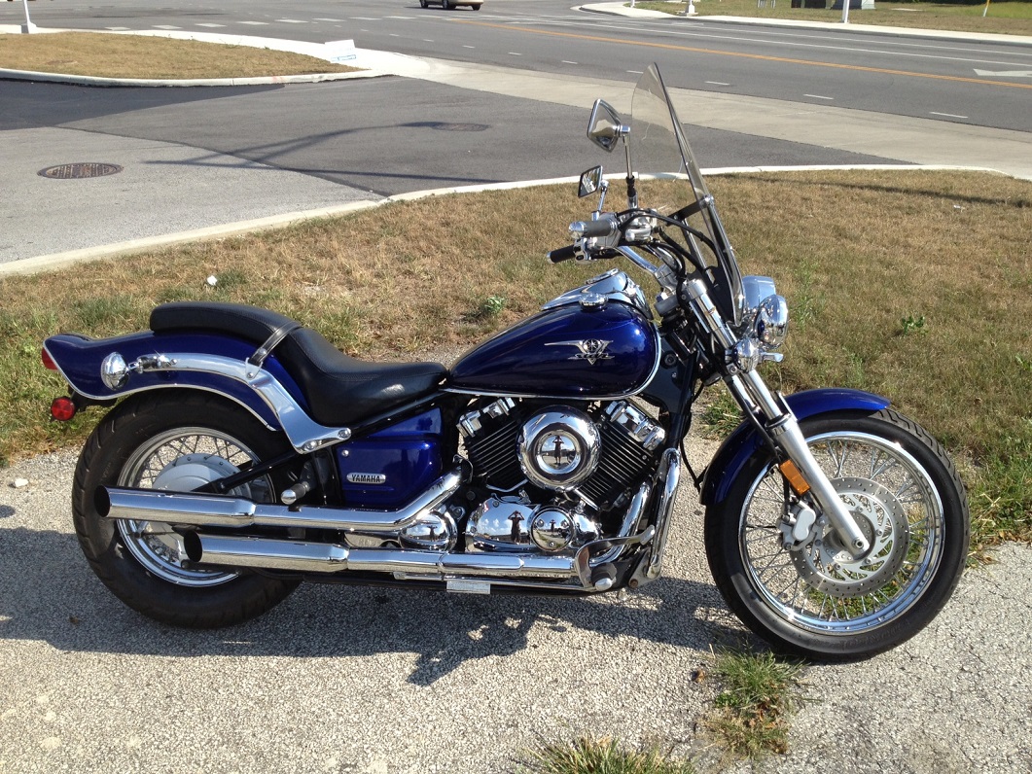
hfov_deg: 52.6
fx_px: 1044
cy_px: 387
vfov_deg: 40.7
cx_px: 516
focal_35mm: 35
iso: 50
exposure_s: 1/1200
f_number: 2.4
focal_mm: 4.28
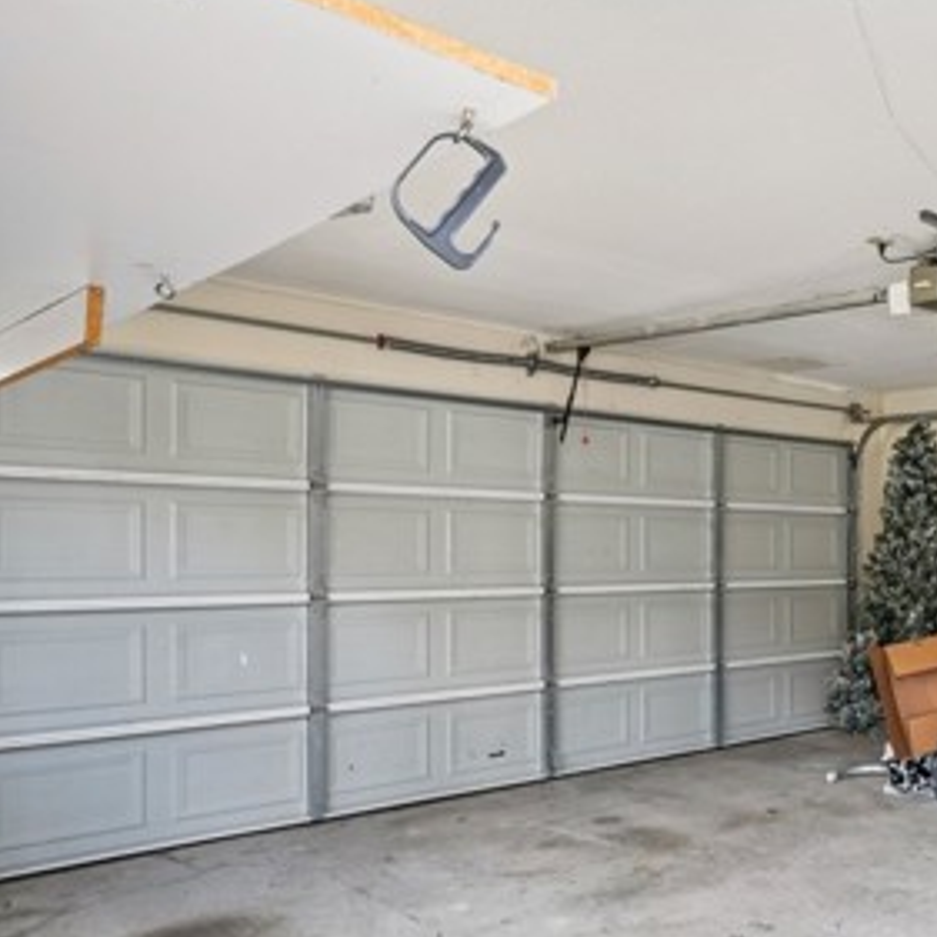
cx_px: 1007
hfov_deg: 42.5
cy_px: 587
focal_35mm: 31
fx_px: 949
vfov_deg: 52.0
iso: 400
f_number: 8
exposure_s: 1/8
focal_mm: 16
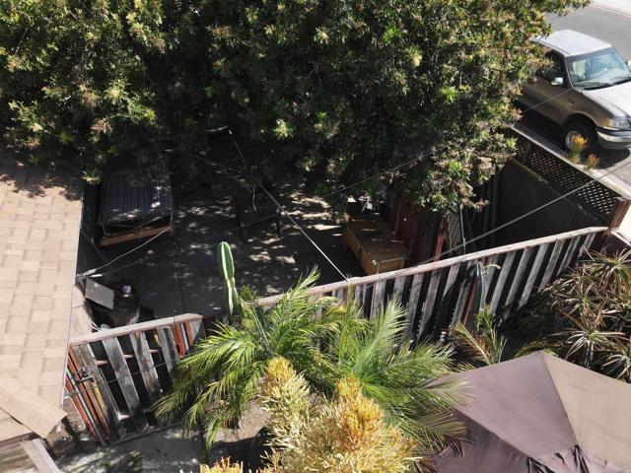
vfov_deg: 56.8
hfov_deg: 71.6
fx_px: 437
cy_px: 236
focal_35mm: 24
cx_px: 316
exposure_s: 1/15
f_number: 2.8
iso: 350
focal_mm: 4.5
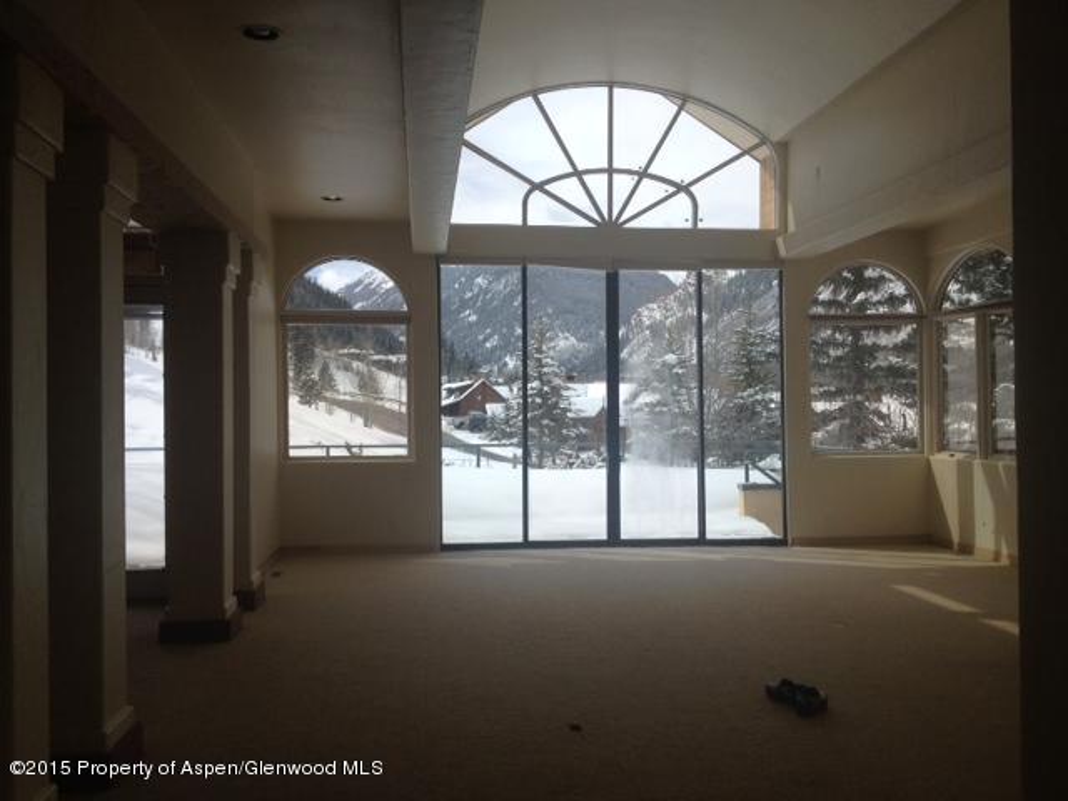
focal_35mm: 35
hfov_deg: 52.6
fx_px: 1080
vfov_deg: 40.7
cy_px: 400
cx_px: 534
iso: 50
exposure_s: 1/1972
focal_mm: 4.28
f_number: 2.4
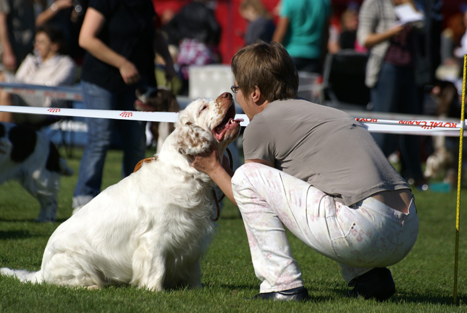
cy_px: 153
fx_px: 4779
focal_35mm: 368
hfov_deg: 5.6
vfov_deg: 3.7
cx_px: 225
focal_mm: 230
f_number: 6.3
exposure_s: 1/640
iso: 100
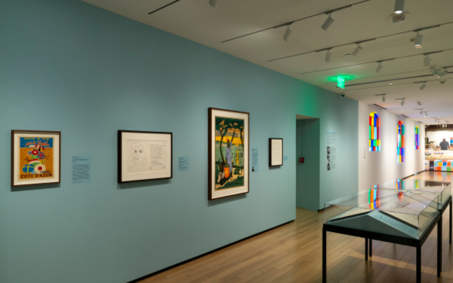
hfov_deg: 72.5
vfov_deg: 49.3
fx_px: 309
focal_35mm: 25
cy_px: 147
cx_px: 223
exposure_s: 1/2.5
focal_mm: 24
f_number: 8
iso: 400
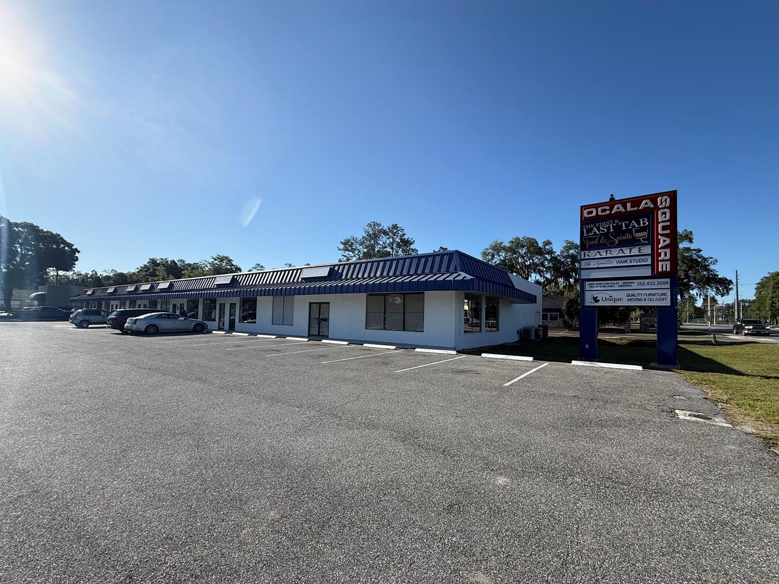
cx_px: 405
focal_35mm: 15
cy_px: 301
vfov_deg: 81.7
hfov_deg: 98.1
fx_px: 338
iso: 50
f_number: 2.2
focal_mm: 2.22
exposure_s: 1/2092
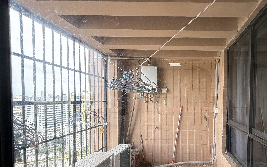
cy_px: 106
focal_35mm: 22
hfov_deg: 76.2
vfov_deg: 54.3
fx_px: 160
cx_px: 186
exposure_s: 1/101
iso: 64
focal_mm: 2.22
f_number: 2.2
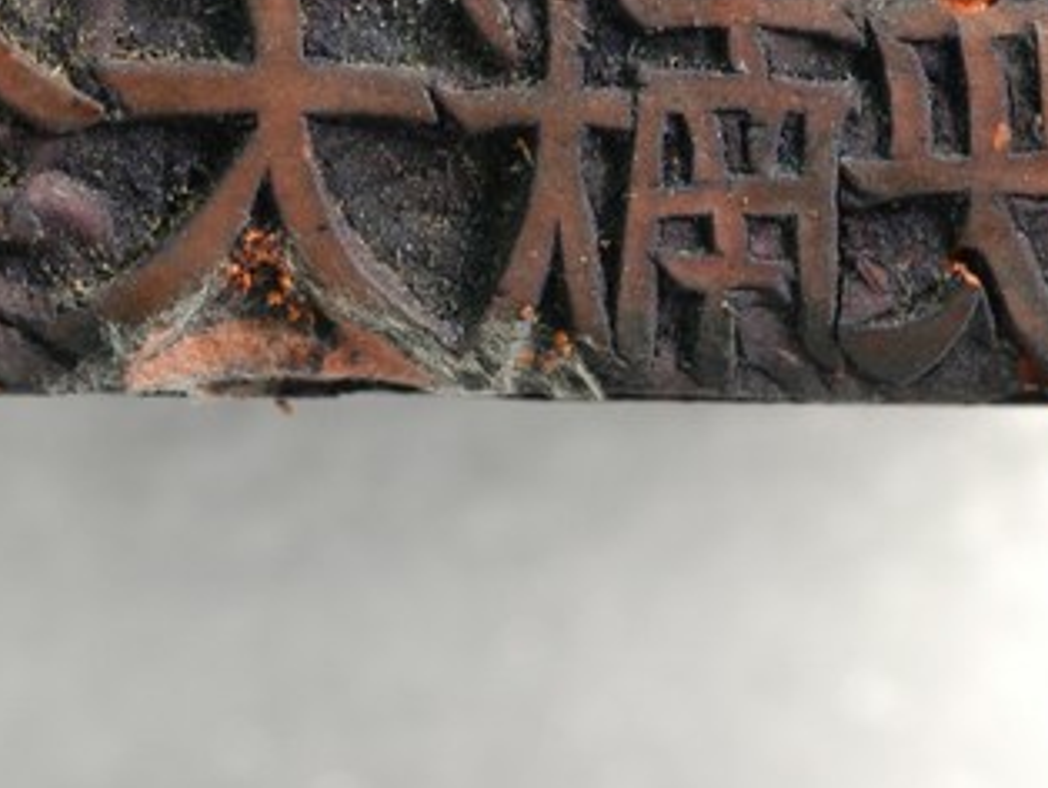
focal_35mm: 176
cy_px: 122
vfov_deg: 8.4
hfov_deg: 11.2
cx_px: 457
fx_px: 5332
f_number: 11
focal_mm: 60
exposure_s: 1/6
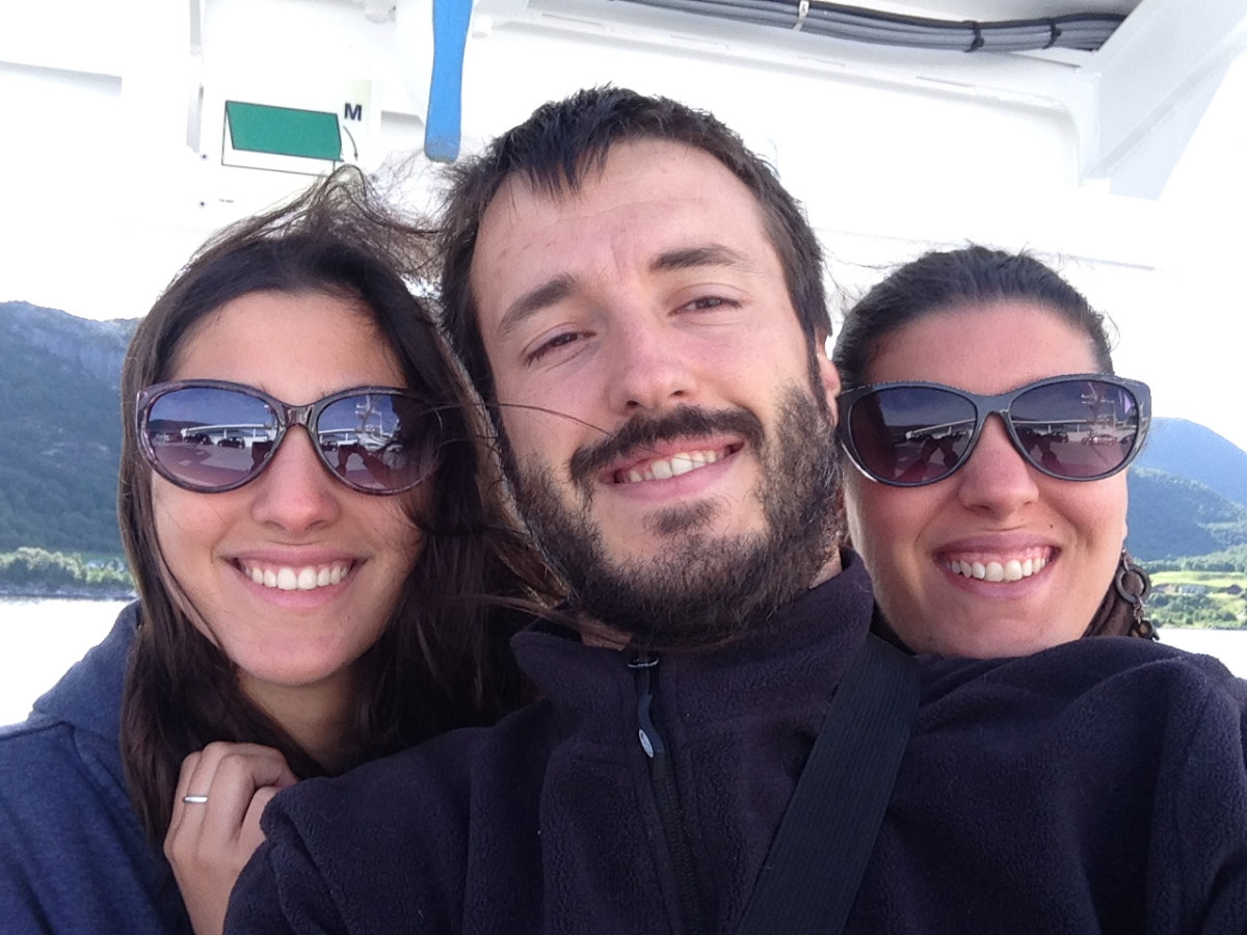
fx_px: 1261
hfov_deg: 52.6
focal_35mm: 35
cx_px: 624
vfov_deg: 40.7
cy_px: 468
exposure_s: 1/246
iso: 32
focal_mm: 2.2
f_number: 2.4
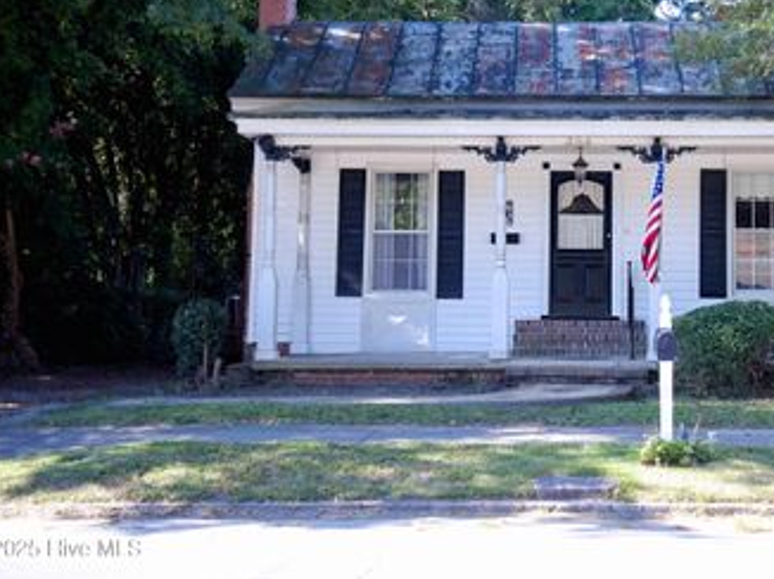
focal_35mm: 59
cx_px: 567
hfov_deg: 32.2
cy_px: 189
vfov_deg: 24.7
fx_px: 1318
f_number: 4.2
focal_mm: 40
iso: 800
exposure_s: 1/1000
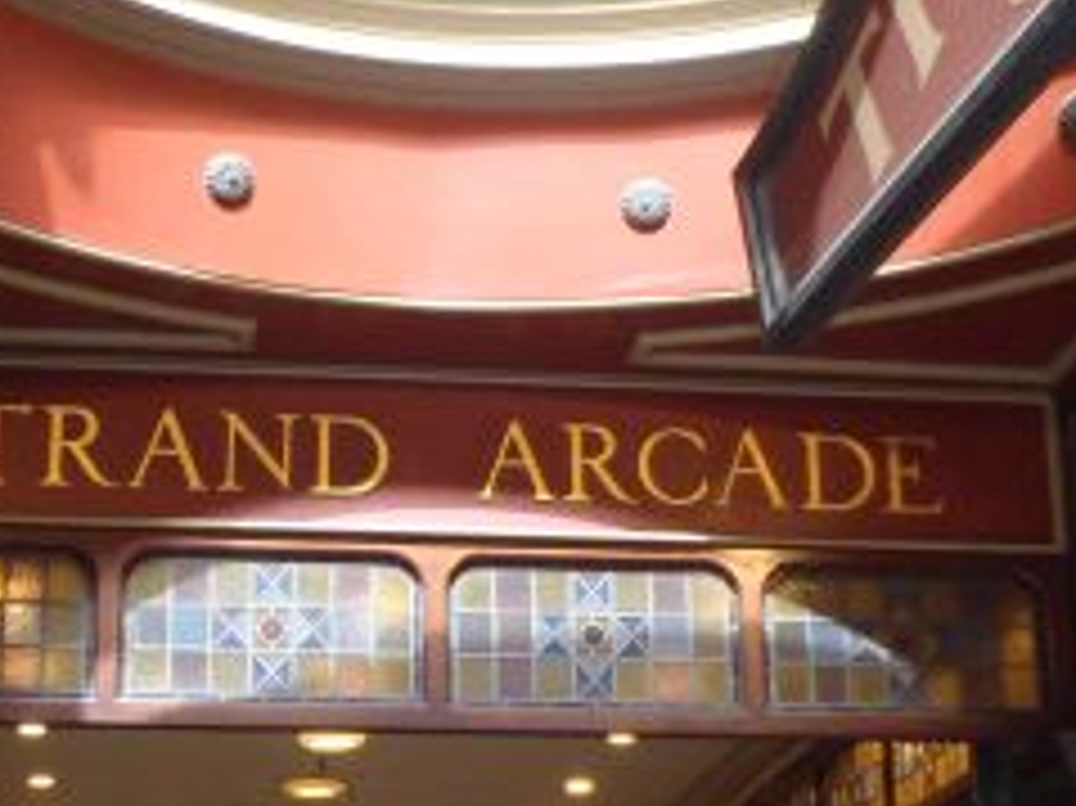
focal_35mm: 75
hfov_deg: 26.0
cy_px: 558
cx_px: 473
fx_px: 2330
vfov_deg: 19.5
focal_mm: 5
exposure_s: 1/30
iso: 320
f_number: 3.9
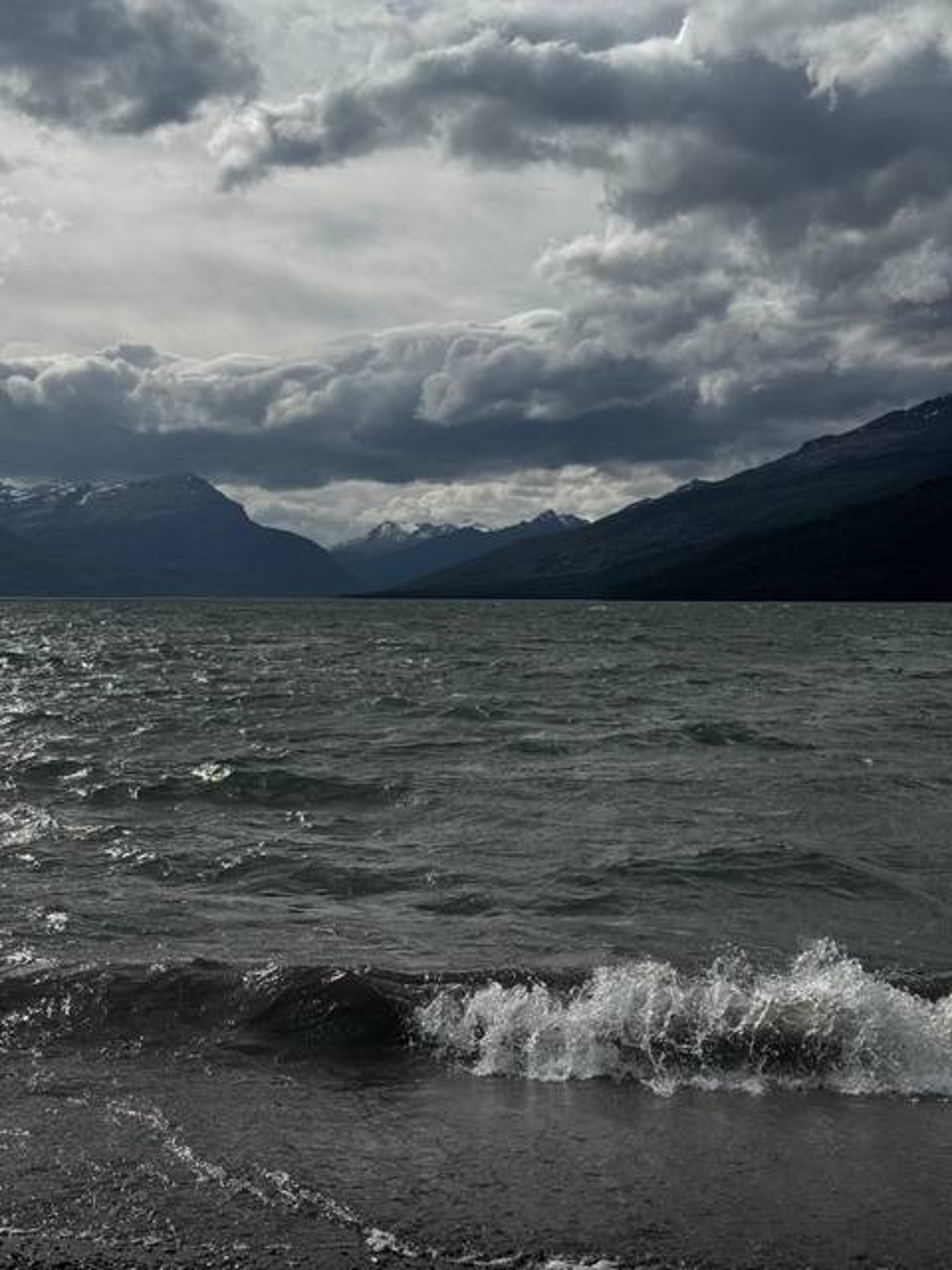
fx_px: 1760
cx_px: 476
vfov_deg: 39.7
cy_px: 635
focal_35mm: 48
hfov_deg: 30.3
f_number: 1.78
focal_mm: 6.76
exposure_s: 1/12500
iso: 80
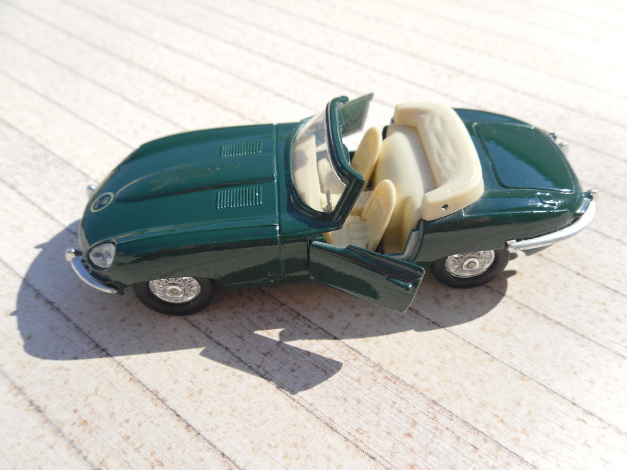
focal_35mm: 35
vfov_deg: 40.7
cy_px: 235
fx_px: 634
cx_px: 314
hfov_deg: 52.6
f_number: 8.2
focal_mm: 6.3
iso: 80
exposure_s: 1/125
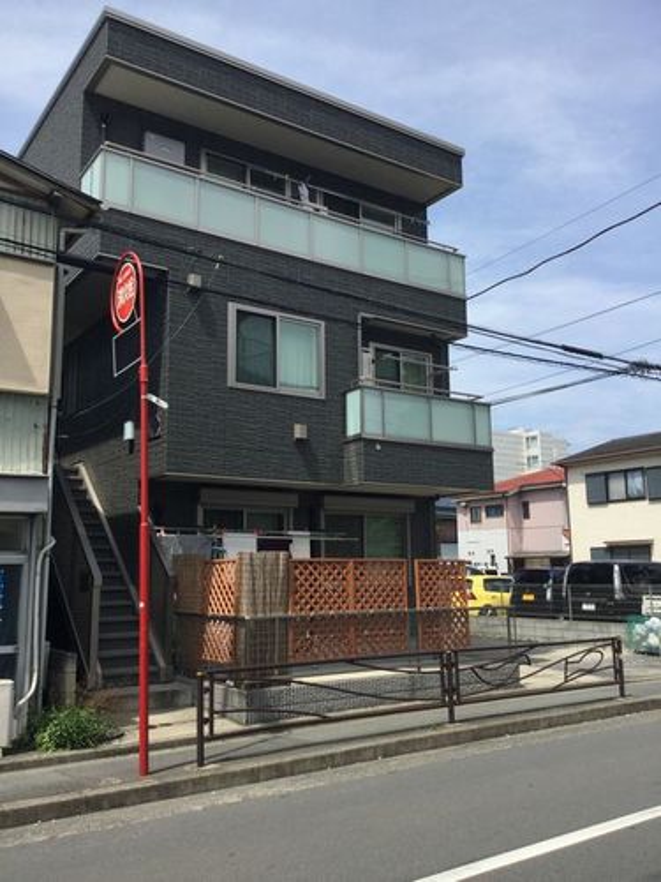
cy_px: 441
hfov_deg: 45.4
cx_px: 330
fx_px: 789
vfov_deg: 58.4
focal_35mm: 31
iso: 25
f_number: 2.4
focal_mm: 3.3
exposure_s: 1/1335
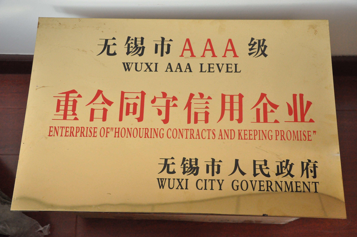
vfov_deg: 29.8
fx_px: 446
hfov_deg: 43.7
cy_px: 118
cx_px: 178
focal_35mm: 45
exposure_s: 1/100
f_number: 5.6
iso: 3200
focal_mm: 30
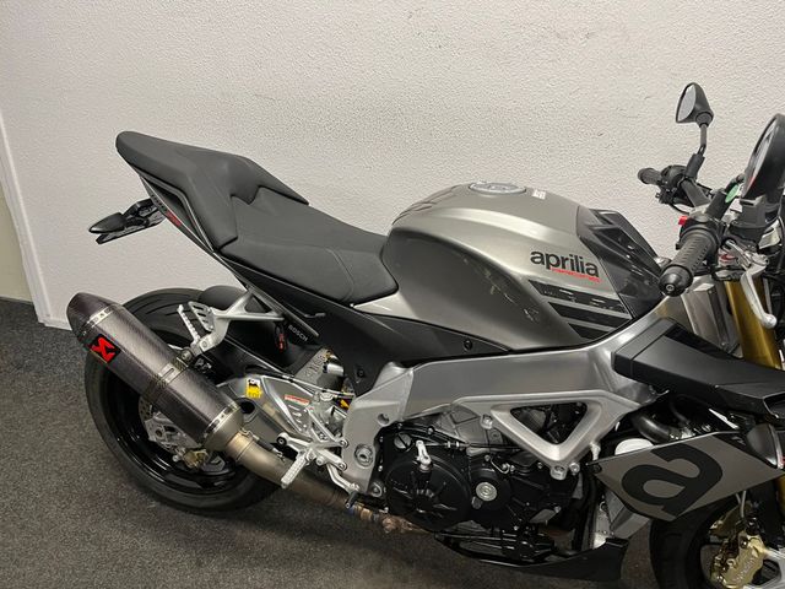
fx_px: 590
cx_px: 392
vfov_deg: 53.1
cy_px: 294
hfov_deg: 67.3
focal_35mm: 26
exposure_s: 1/50
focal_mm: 5.1
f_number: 1.6
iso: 80
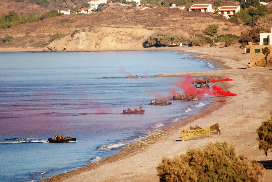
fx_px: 3406
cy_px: 91
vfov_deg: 3.1
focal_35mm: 450
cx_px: 136
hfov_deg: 4.6
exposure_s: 1/2500
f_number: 6.3
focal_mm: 300
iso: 1000
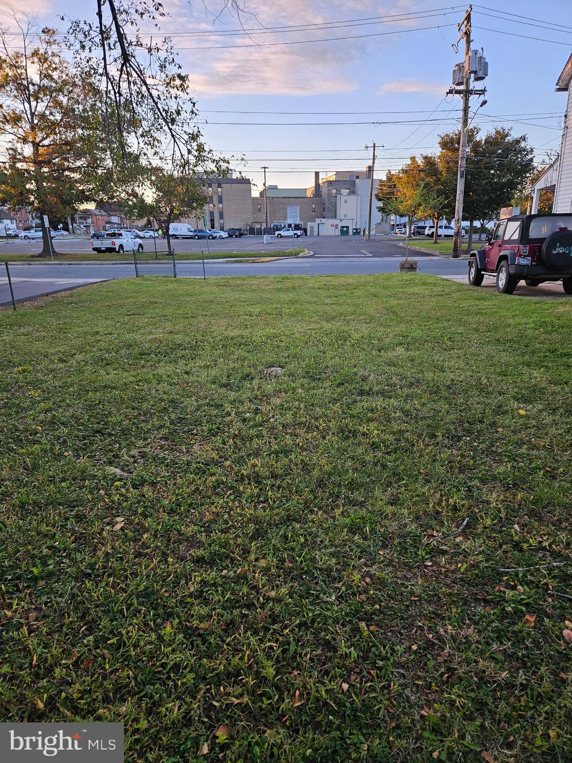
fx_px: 507
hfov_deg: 58.9
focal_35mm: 23
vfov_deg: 73.9
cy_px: 382
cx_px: 286
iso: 50
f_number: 1.8
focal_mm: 5.4
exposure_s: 1/207
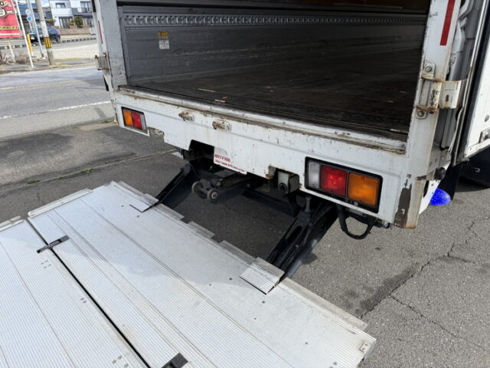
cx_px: 245
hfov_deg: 71.6
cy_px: 184
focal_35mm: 24
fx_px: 340
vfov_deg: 56.8
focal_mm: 6.76
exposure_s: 1/2110
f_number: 1.78
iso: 80
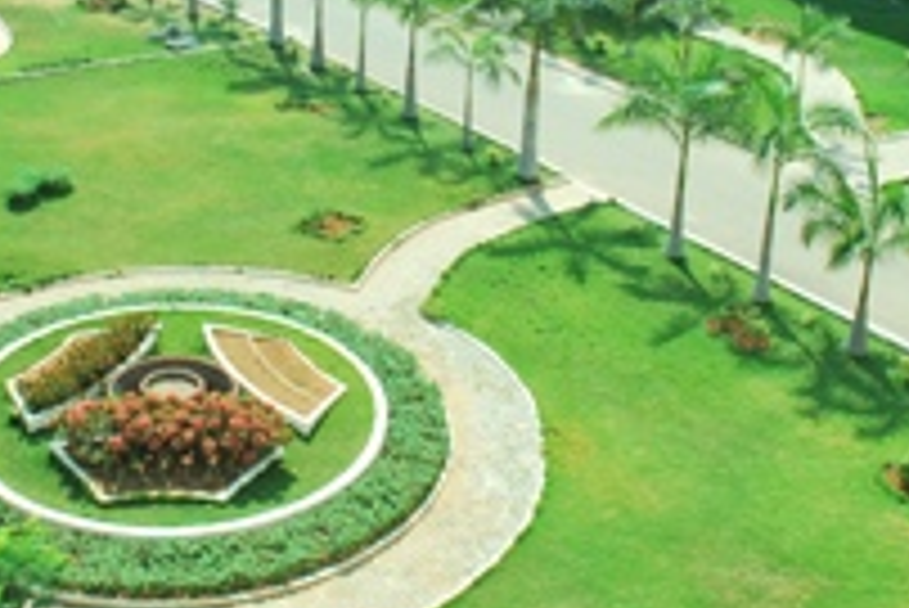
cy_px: 7
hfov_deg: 33.1
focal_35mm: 60
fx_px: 1516
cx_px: 302
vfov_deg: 21.9
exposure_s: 1/125
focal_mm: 18
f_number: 13
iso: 200
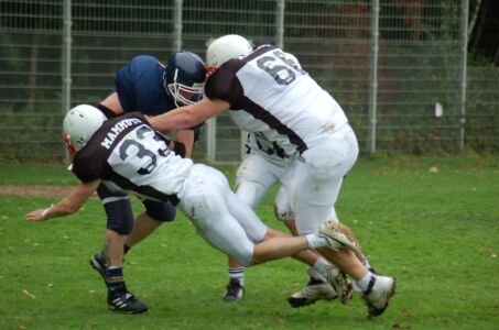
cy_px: 165
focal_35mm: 225
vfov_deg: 6.1
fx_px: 3112
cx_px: 250
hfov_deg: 9.2
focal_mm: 150
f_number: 4.5
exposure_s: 1/500
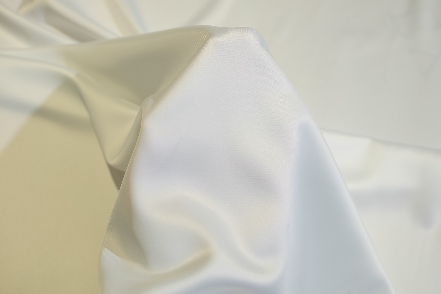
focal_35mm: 40
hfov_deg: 48.5
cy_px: 147
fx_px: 490
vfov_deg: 33.4
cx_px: 220
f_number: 5
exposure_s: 1/140
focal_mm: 26.5
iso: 200
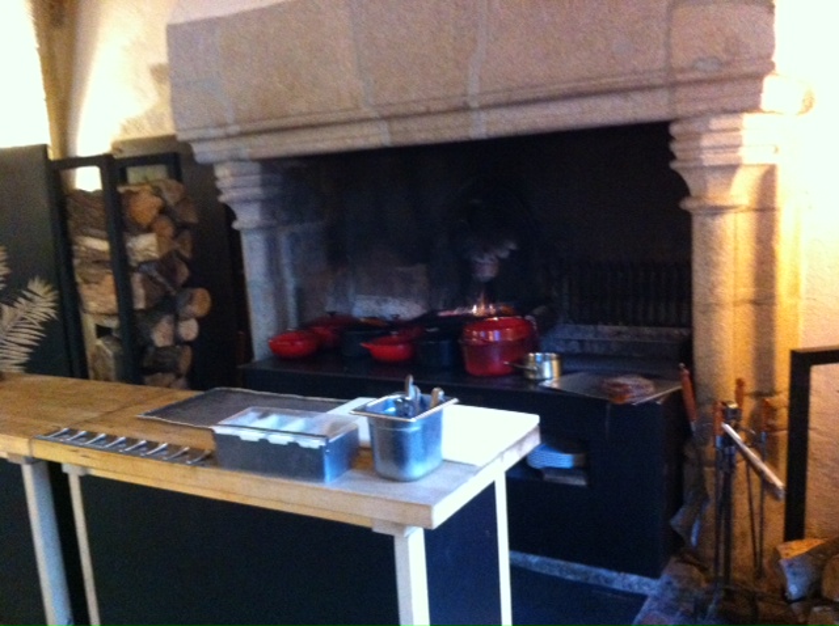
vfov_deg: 40.6
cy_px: 313
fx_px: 847
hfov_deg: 52.7
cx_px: 420
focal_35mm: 35
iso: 1000
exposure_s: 1/15
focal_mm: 3.85
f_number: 2.8
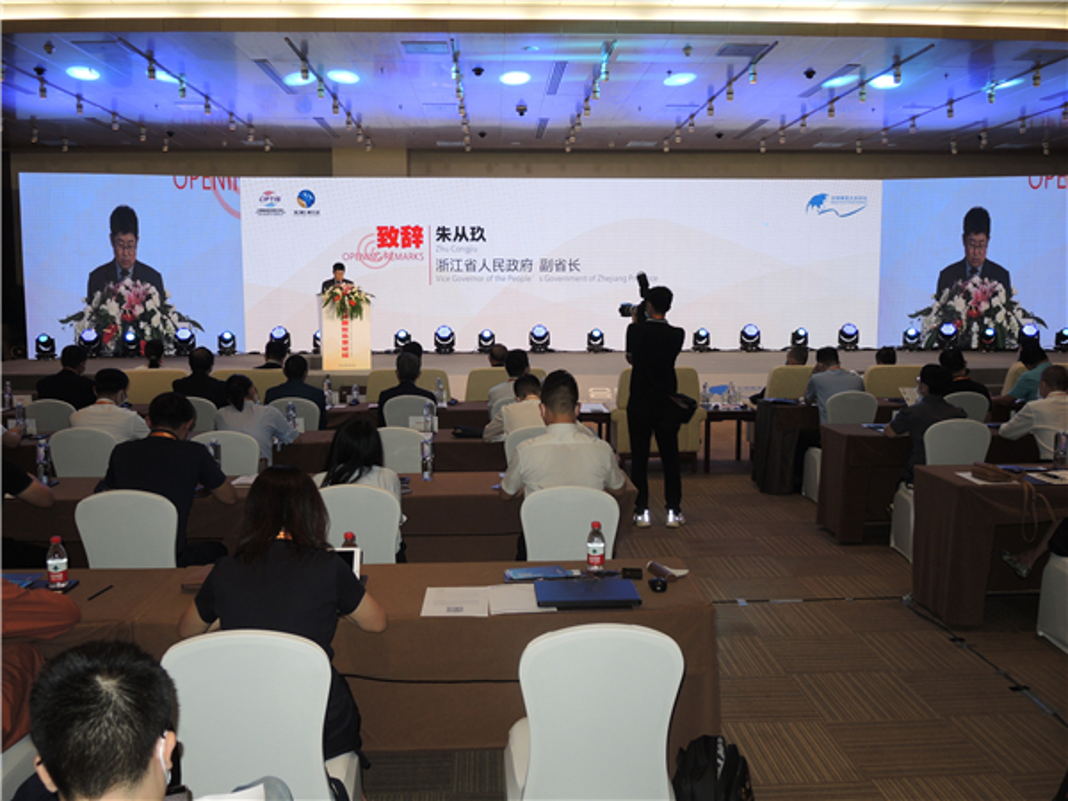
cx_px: 534
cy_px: 400
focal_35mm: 30
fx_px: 926
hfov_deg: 60.0
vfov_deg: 46.8
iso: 180
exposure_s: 1/250
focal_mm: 6.5
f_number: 2
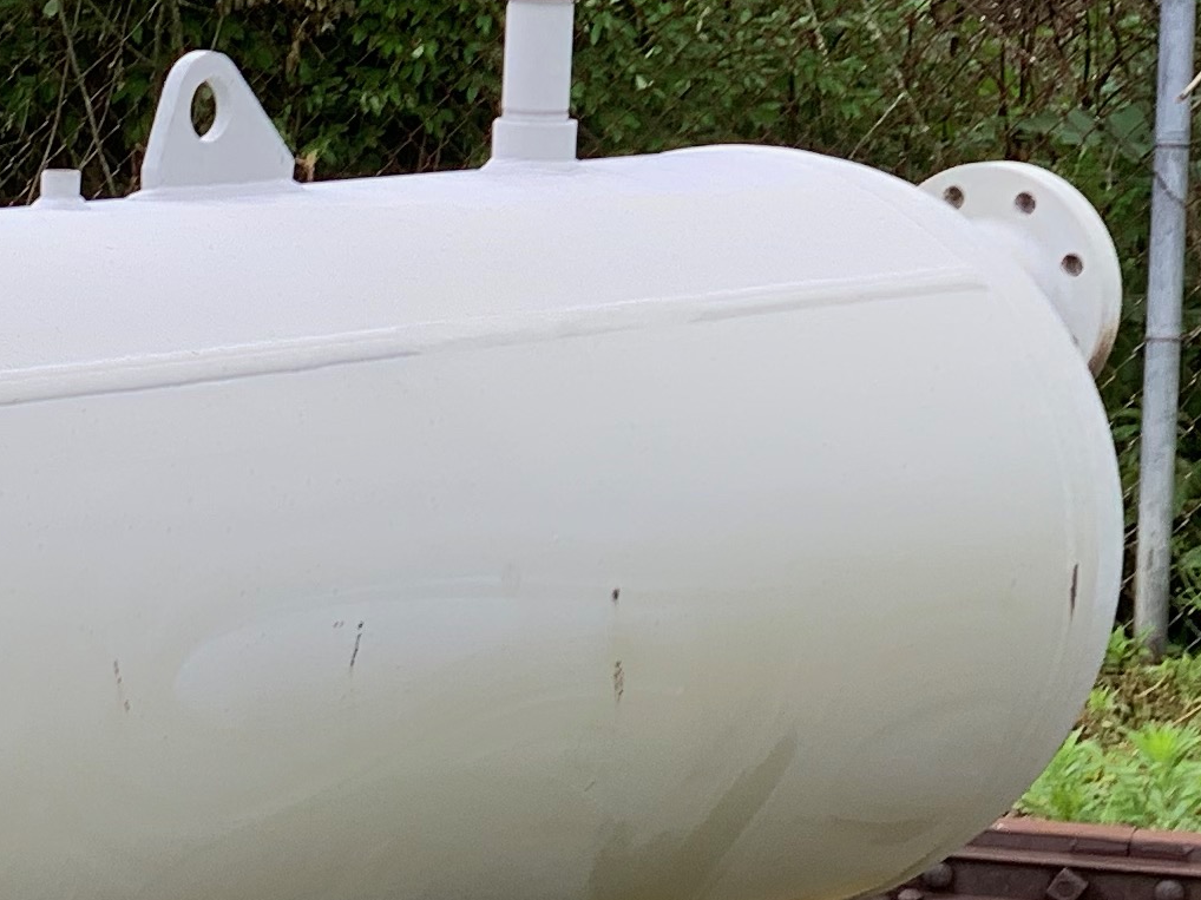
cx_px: -461
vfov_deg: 7.2
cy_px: 899
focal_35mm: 206
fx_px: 7145
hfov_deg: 9.4
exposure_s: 1/59
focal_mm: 6
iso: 16
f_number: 2.4
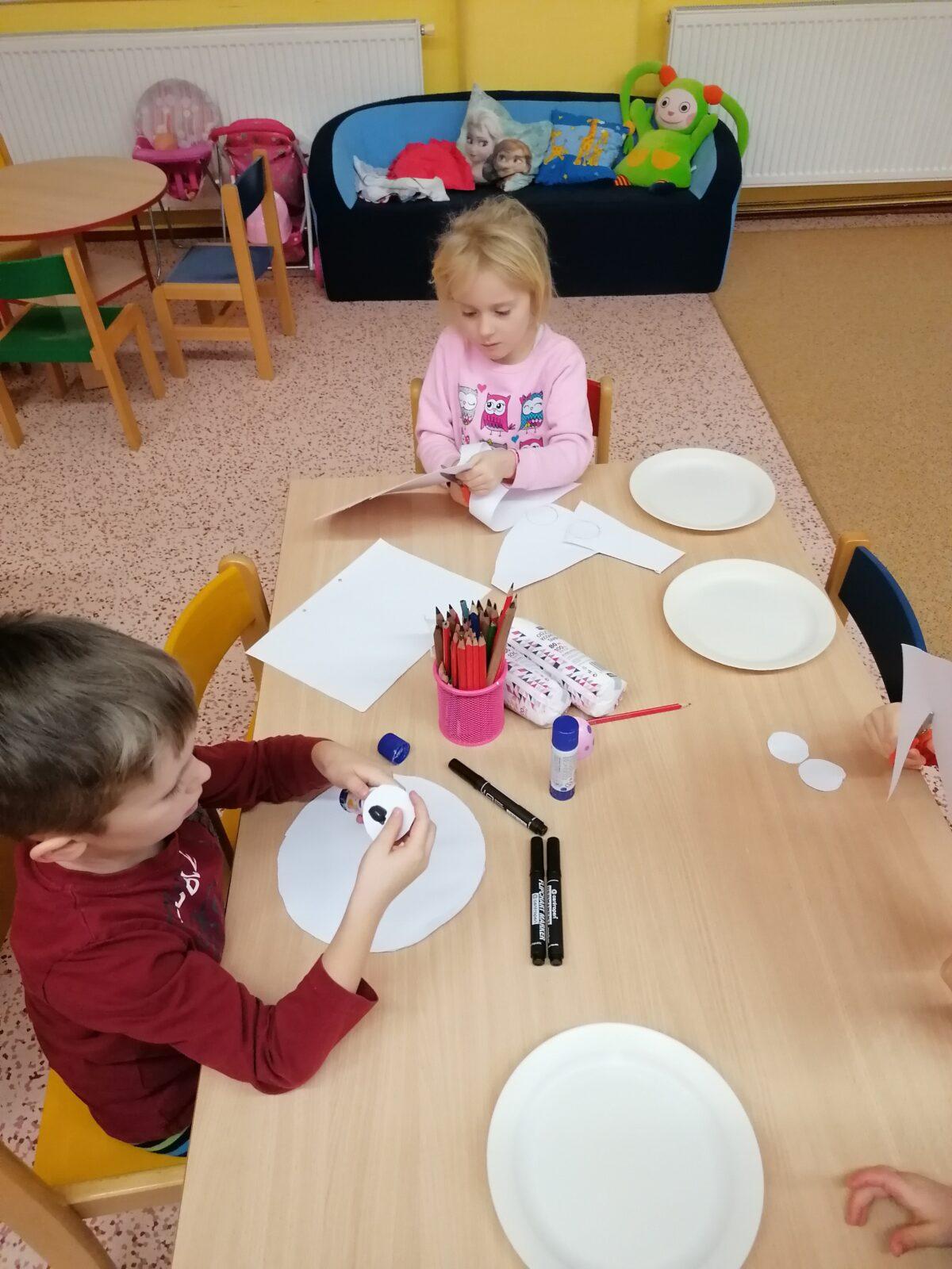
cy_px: 634
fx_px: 990
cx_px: 476
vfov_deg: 65.3
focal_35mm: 27
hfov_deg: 51.4
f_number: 1.8
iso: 400
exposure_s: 1/100
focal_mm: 4.75
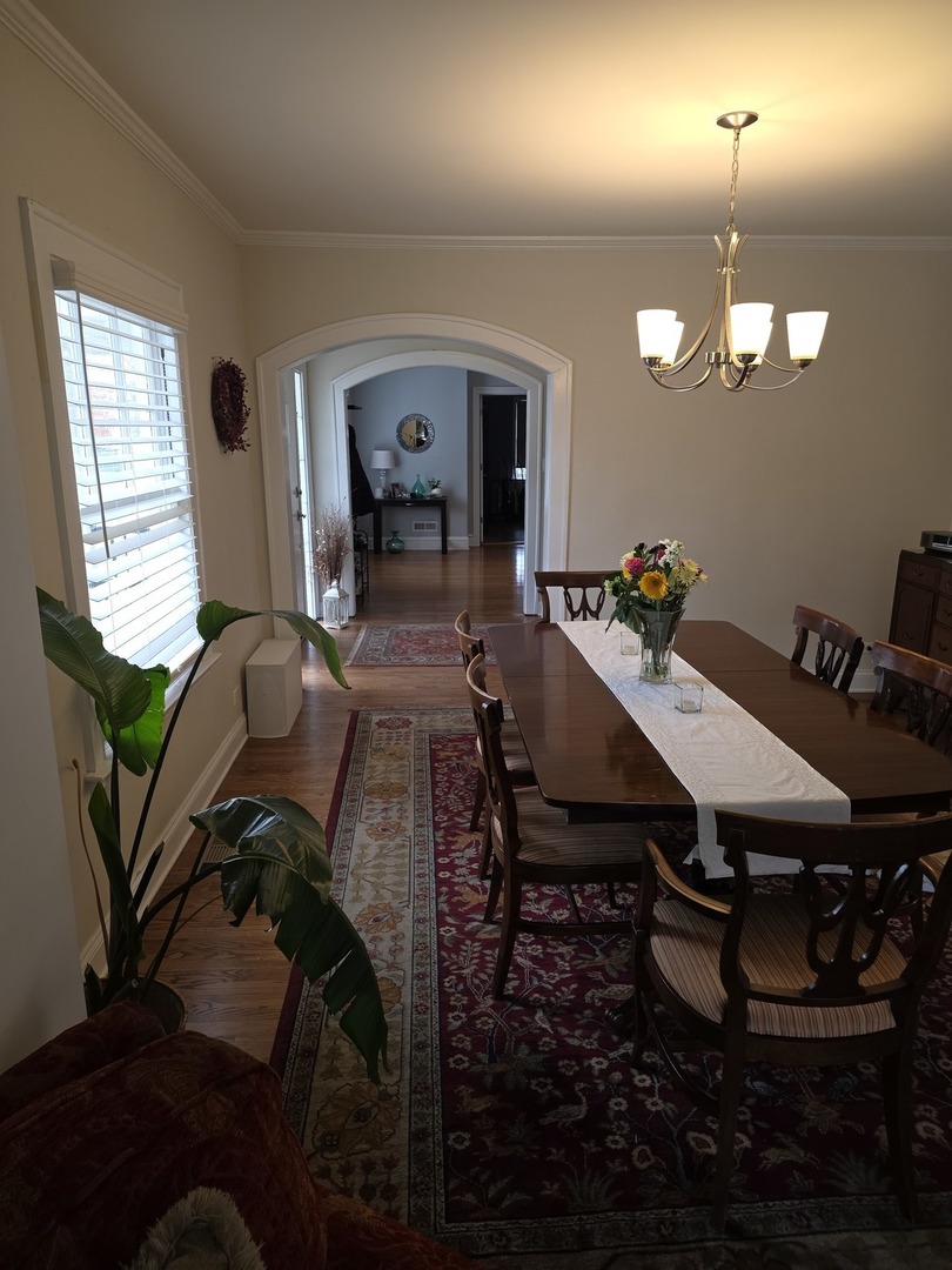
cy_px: 635
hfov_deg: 58.9
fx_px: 843
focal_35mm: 23
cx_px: 476
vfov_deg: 73.9
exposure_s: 1/60
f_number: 1.7
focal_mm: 6.25
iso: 50
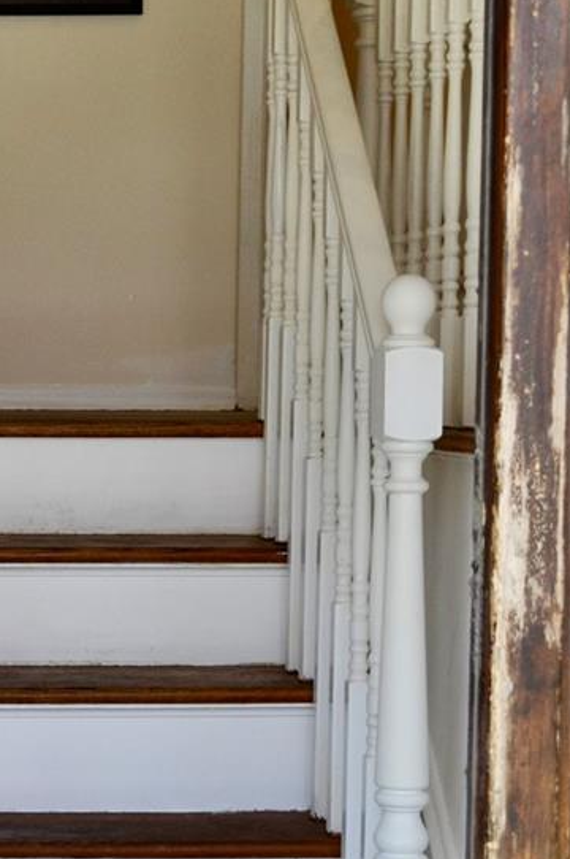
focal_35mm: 102
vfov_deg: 20.0
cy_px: 497
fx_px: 2429
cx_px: -131
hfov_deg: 13.0
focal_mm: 24
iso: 280
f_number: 5.6
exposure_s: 1/125
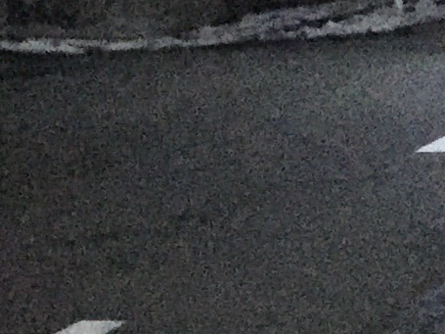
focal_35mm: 208
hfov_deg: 9.0
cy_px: 379
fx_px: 2673
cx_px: 885
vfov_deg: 7.1
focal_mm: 4.15
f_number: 2.2
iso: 2000
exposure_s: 1/16
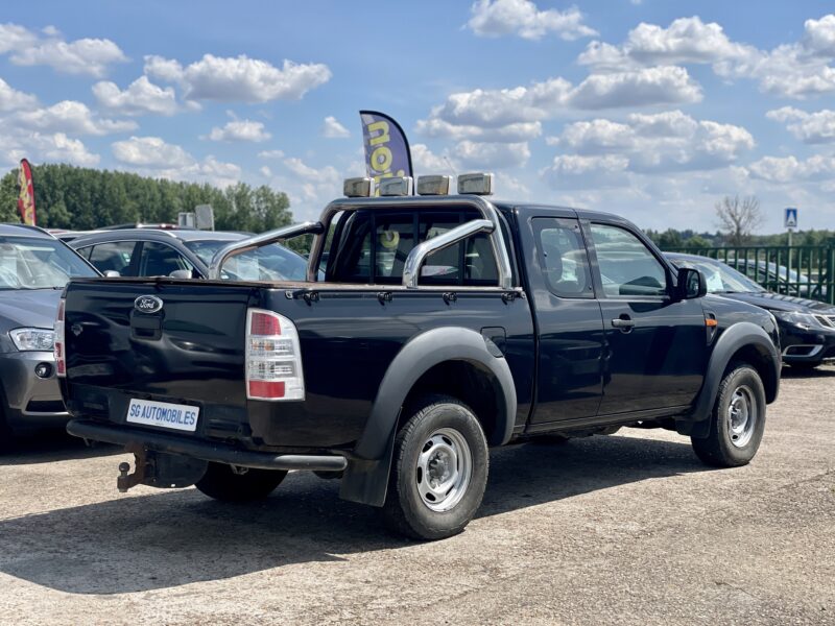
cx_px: 418
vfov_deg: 28.0
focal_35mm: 52
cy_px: 313
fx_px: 1254
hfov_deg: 36.8
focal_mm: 6
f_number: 2
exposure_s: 1/2283
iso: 32
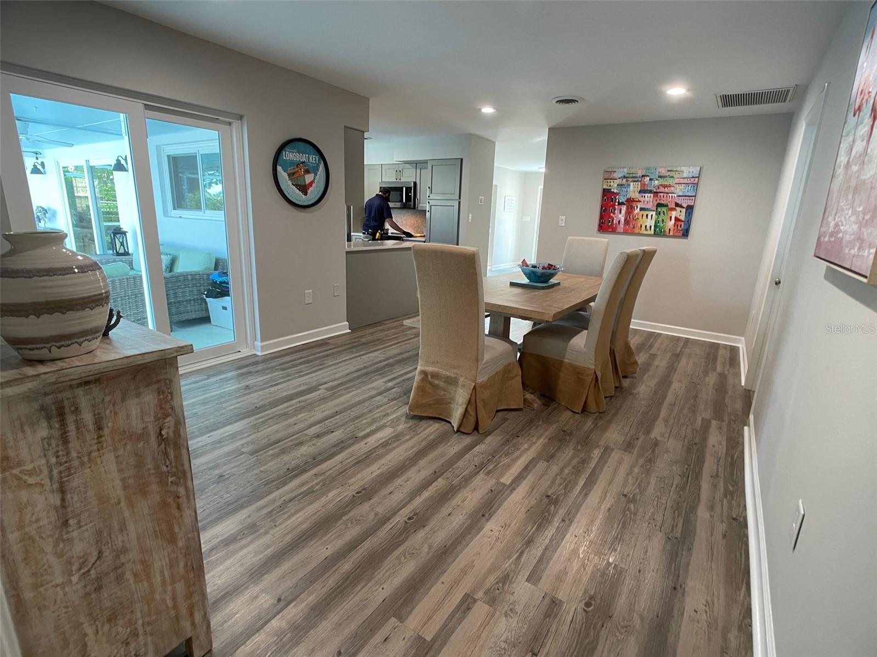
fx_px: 659
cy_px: 328
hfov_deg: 67.3
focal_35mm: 26
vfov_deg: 53.0
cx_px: 438
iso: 160
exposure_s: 1/60
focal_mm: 4.2
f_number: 1.6
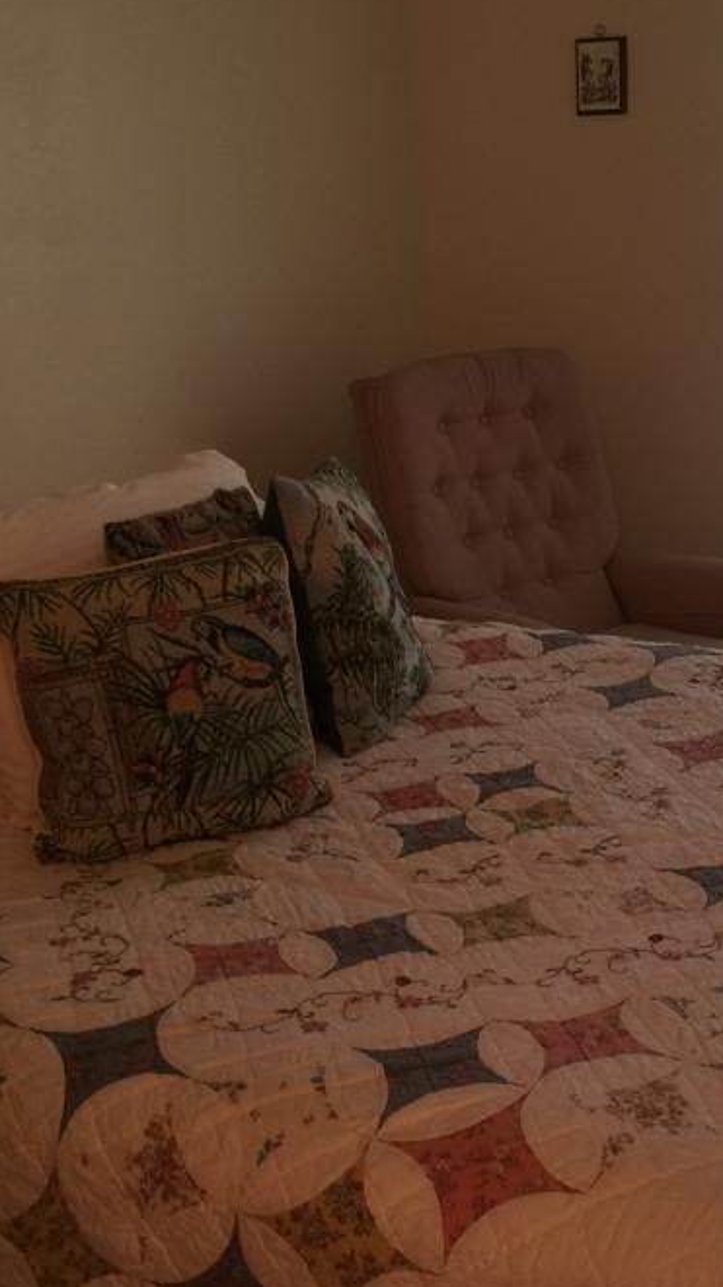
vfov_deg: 42.1
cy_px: 657
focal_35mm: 49
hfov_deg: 24.1
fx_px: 1671
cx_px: 559
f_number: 2.2
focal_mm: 4.15
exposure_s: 1/30
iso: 50
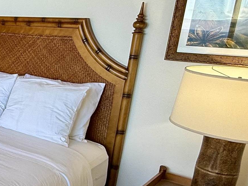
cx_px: -71
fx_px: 351
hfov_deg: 30.8
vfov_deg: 29.6
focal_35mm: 49
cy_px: 111
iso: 50
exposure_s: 1/130
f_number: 2.2
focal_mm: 2.22
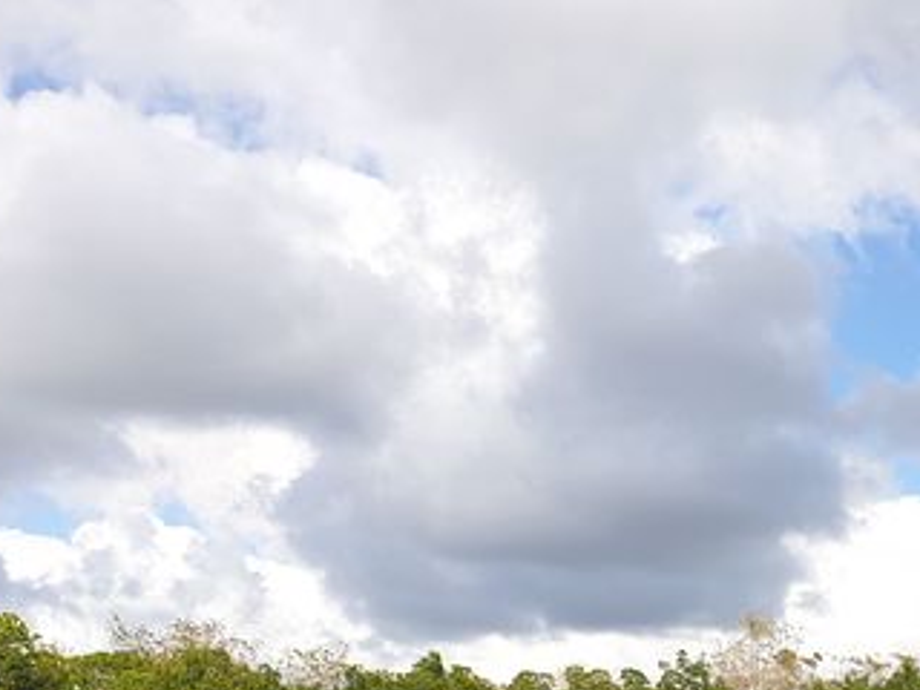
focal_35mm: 65
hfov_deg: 28.3
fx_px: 1728
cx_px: 877
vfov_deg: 21.1
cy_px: 814
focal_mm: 4.3
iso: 50
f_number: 2.4
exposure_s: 1/1109
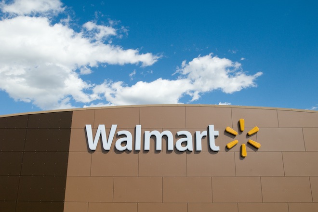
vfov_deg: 43.6
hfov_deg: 61.9
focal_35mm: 30
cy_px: 106
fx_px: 265
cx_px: 159
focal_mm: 20
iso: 200
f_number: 9
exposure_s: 1/400
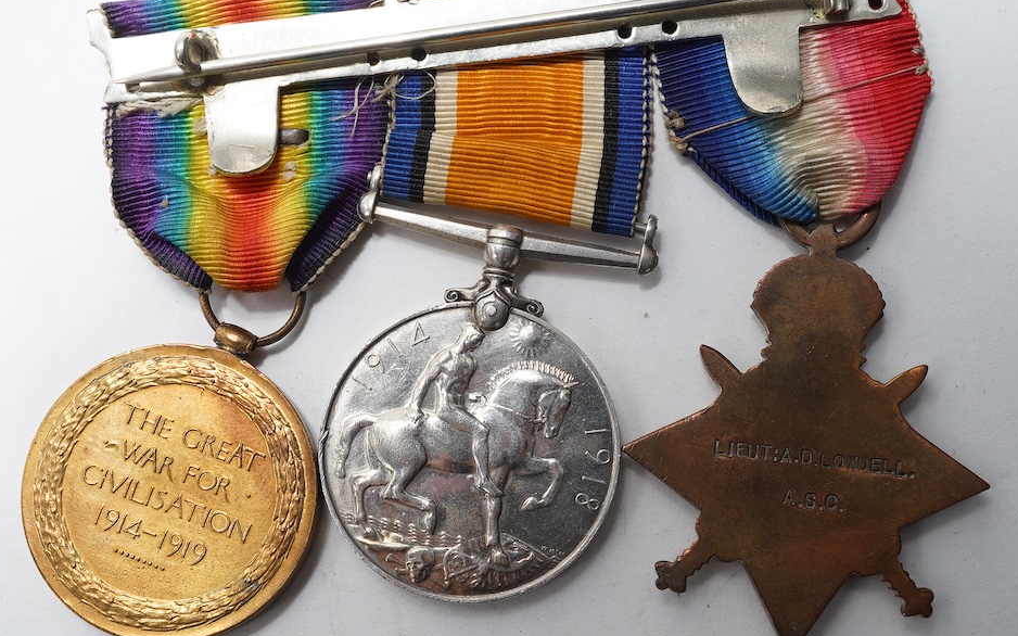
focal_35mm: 55
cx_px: 497
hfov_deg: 36.9
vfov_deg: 23.5
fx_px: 1526
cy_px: 386
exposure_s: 1/100
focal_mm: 30
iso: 100
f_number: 18
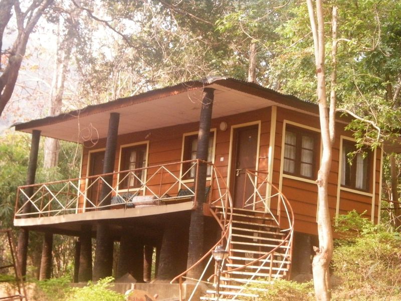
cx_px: 200
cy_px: 150
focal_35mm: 87
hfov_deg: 22.5
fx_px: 1008
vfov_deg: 17.0
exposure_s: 1/100
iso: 400
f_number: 5.1
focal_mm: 14.6
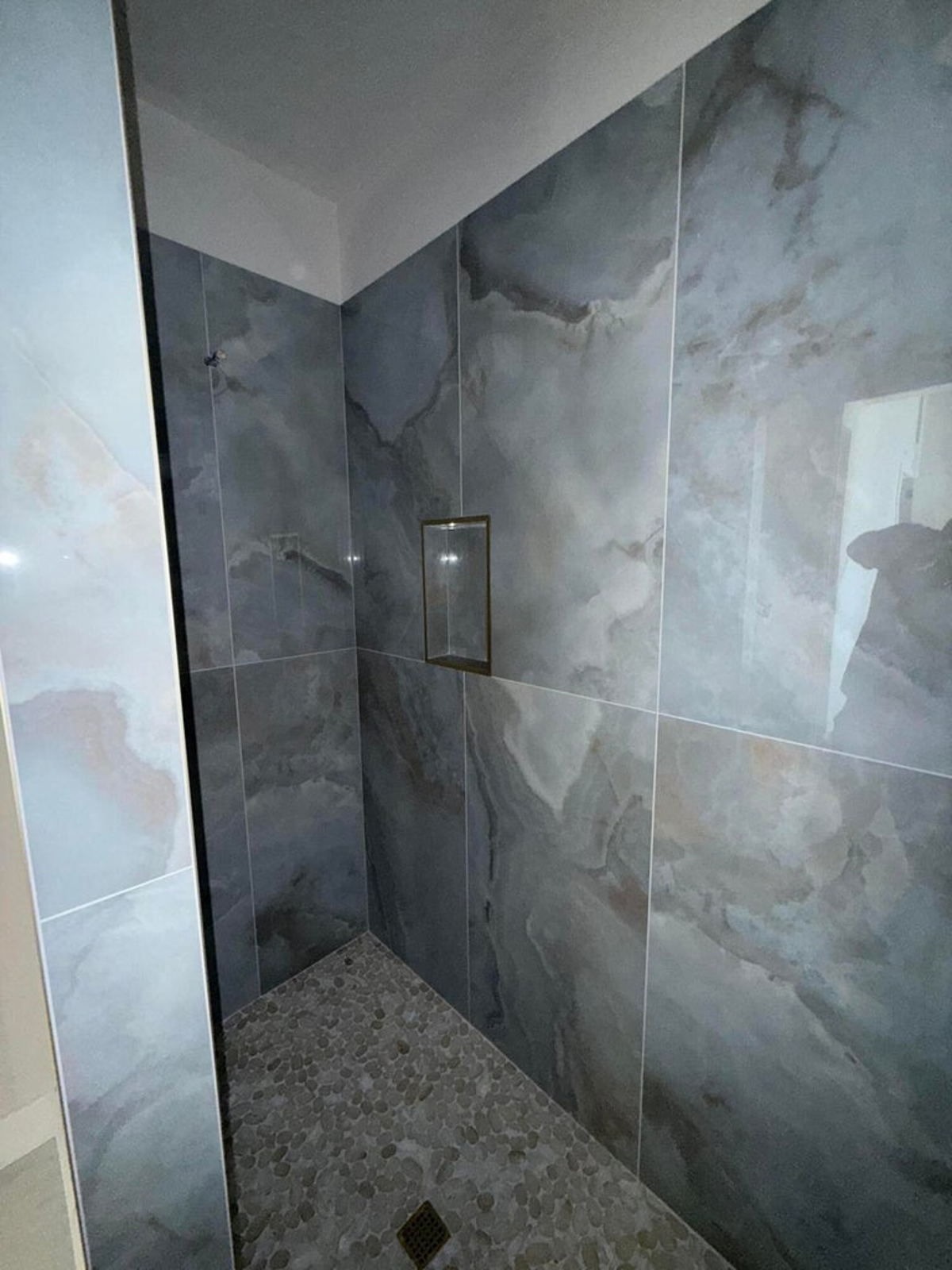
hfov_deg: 85.7
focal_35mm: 14
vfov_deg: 102.1
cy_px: 635
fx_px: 513
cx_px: 476
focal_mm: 2.22
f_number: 2.2
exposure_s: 1/37
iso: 250
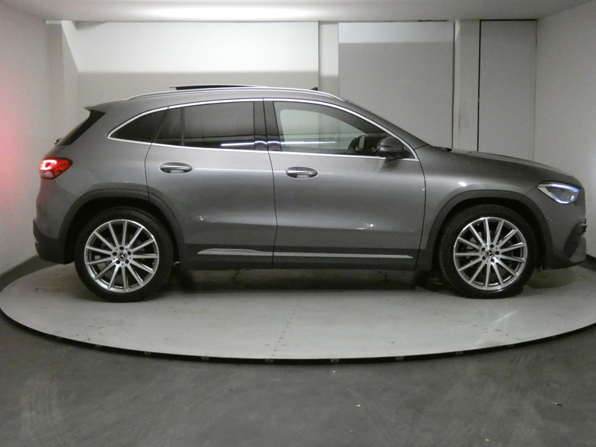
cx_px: 298
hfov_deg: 39.7
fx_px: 826
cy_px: 224
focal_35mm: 48
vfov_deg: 30.3
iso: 2500
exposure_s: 1/125
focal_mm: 8.6
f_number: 3.8
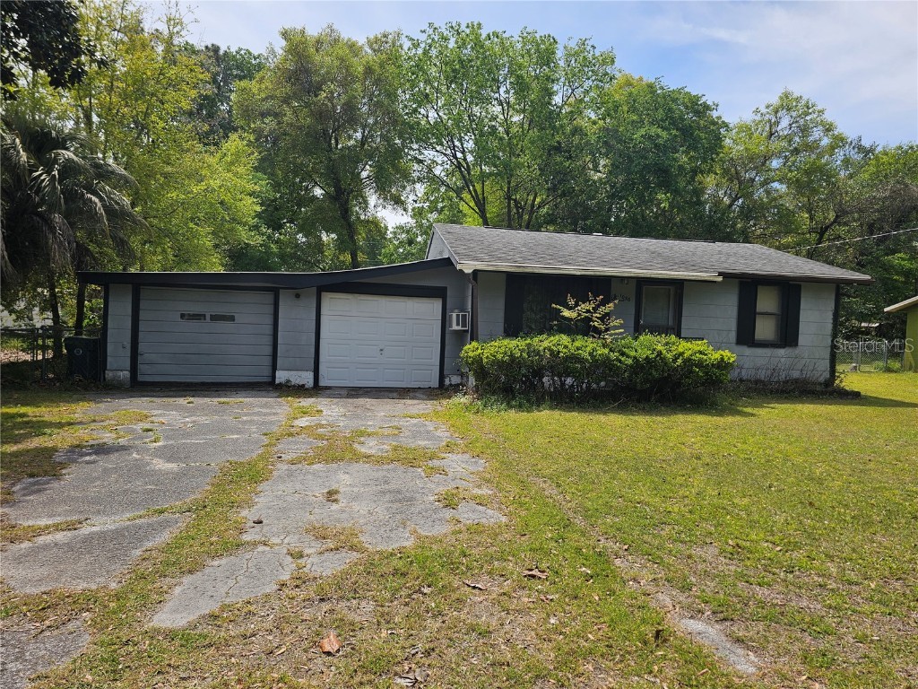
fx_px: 610
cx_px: 459
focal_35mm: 23
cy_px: 344
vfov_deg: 58.9
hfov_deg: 73.9
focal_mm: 6.3
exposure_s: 1/688
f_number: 1.7
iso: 10
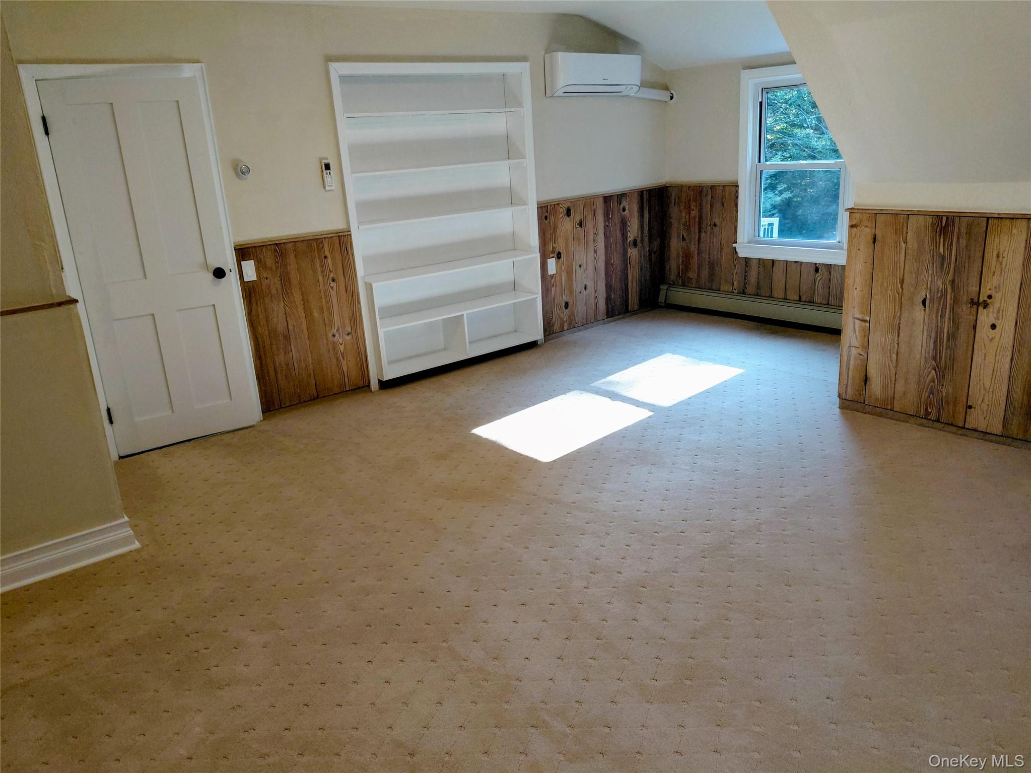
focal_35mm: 25
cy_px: 386
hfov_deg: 69.4
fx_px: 745
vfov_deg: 54.9
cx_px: 516
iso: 100
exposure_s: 1/120
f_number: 1.8
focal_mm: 4.69
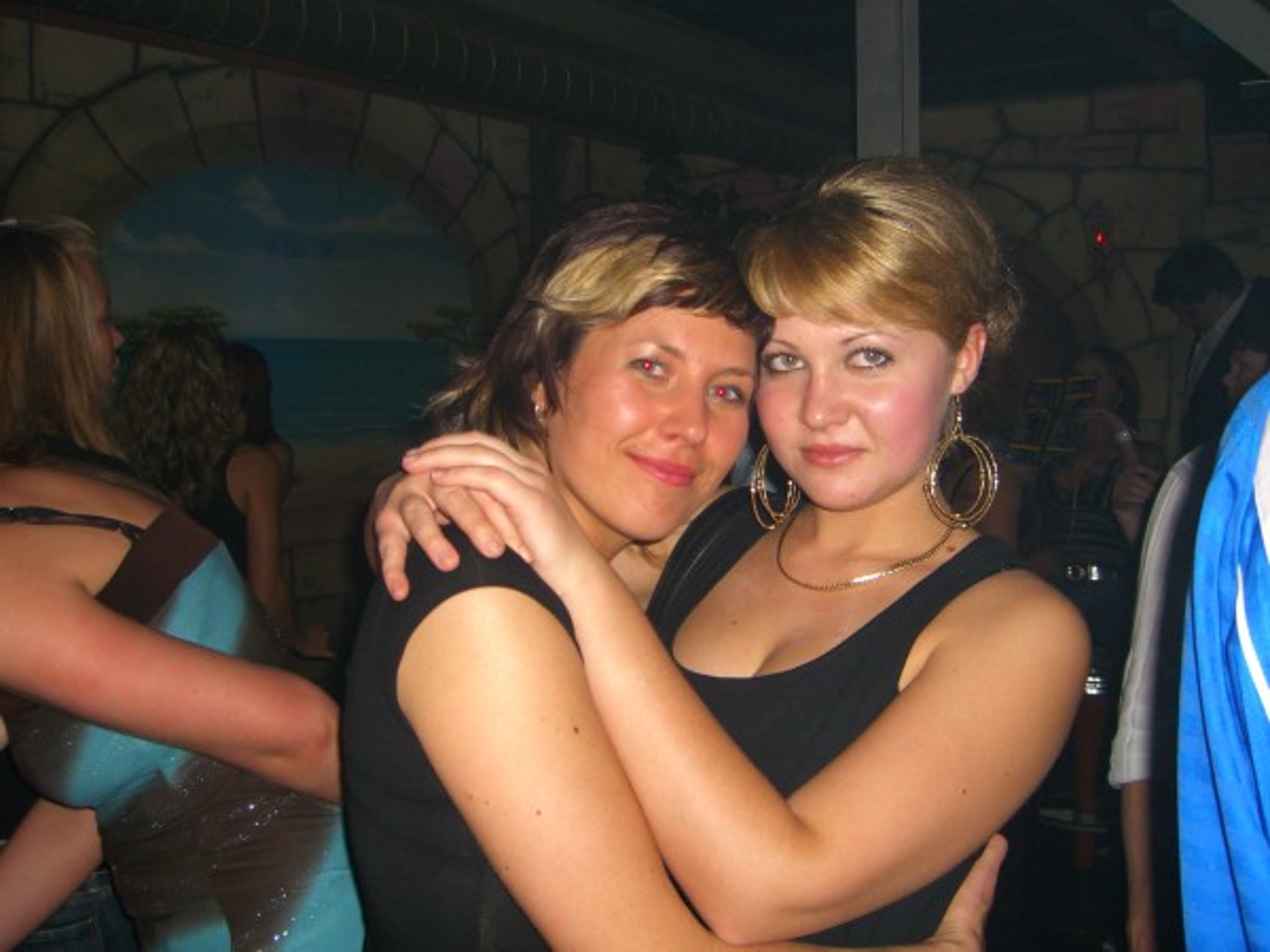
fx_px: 1394
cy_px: 476
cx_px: 635
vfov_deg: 37.7
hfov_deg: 49.0
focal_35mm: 38
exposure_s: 1/60
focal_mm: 7.9
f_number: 2.8
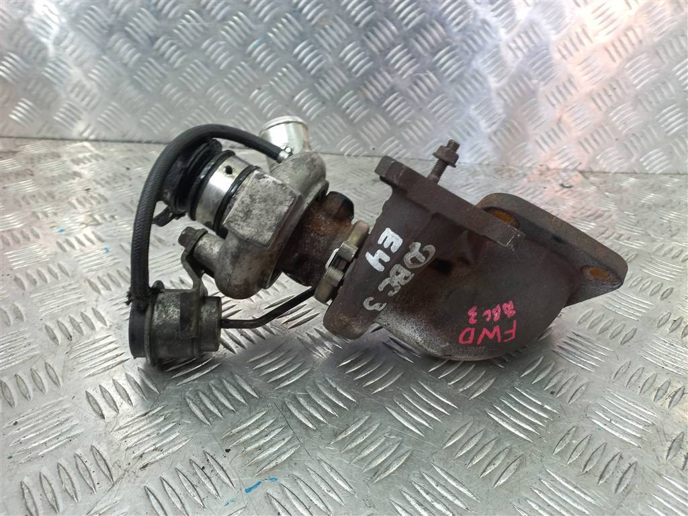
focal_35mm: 25
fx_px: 497
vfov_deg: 54.9
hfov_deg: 69.4
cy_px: 258
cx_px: 344
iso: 50
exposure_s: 1/50
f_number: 1.8
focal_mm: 4.6
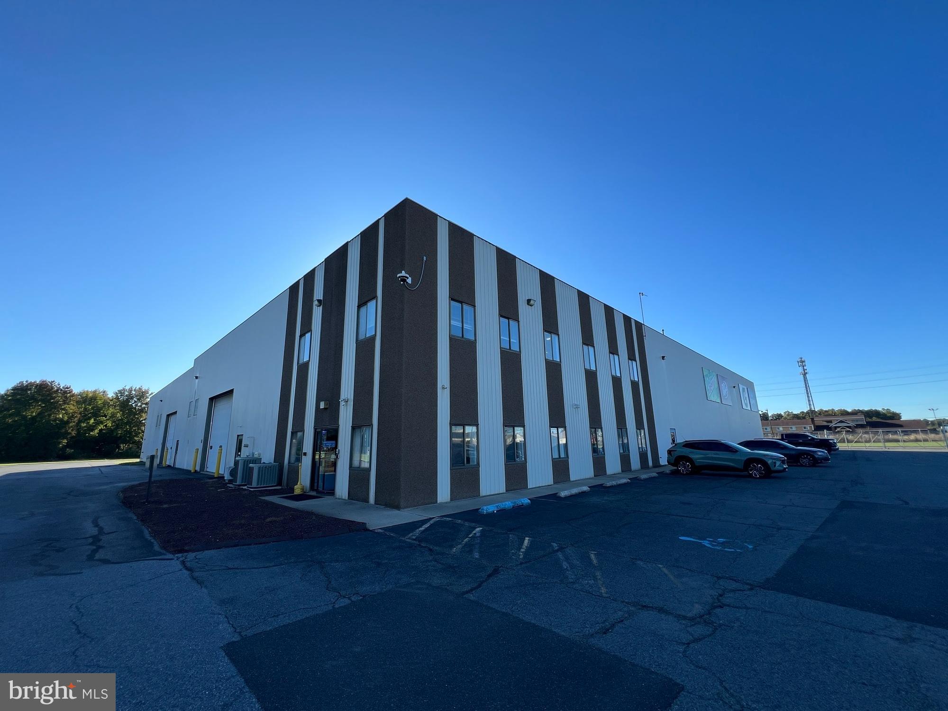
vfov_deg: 89.9
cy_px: 356
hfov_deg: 106.2
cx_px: 474
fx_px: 356
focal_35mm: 13
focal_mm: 1.57
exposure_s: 1/1107
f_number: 1.8
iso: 32
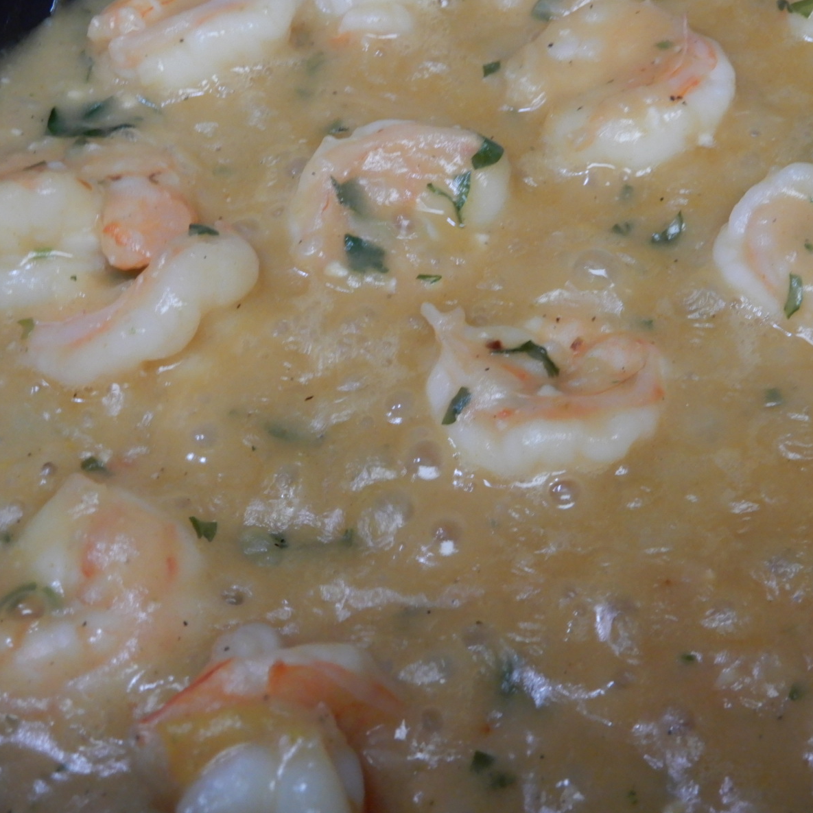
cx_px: 530
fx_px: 1807
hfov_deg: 25.2
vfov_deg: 25.4
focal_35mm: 68
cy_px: 406
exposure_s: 1/25
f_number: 4.5
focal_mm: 10.2
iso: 400
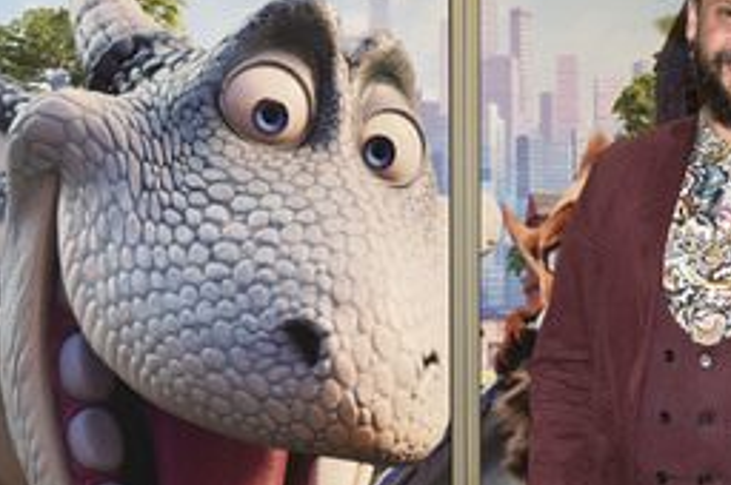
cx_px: 593
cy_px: 297
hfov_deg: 29.4
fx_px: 1359
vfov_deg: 20.2
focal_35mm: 67
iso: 800
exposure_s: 1/50
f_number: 6.3
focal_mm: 38
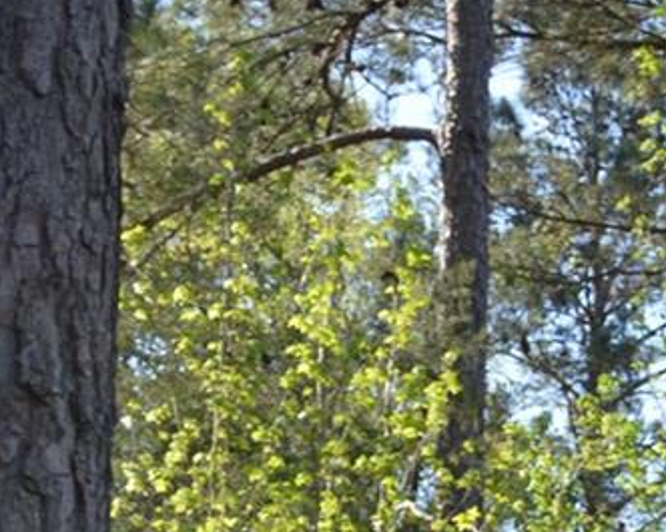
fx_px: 3761
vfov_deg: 7.6
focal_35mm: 191
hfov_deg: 9.9
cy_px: 1193
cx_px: 881
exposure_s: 1/160
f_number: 6.3
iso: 100
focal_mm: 22
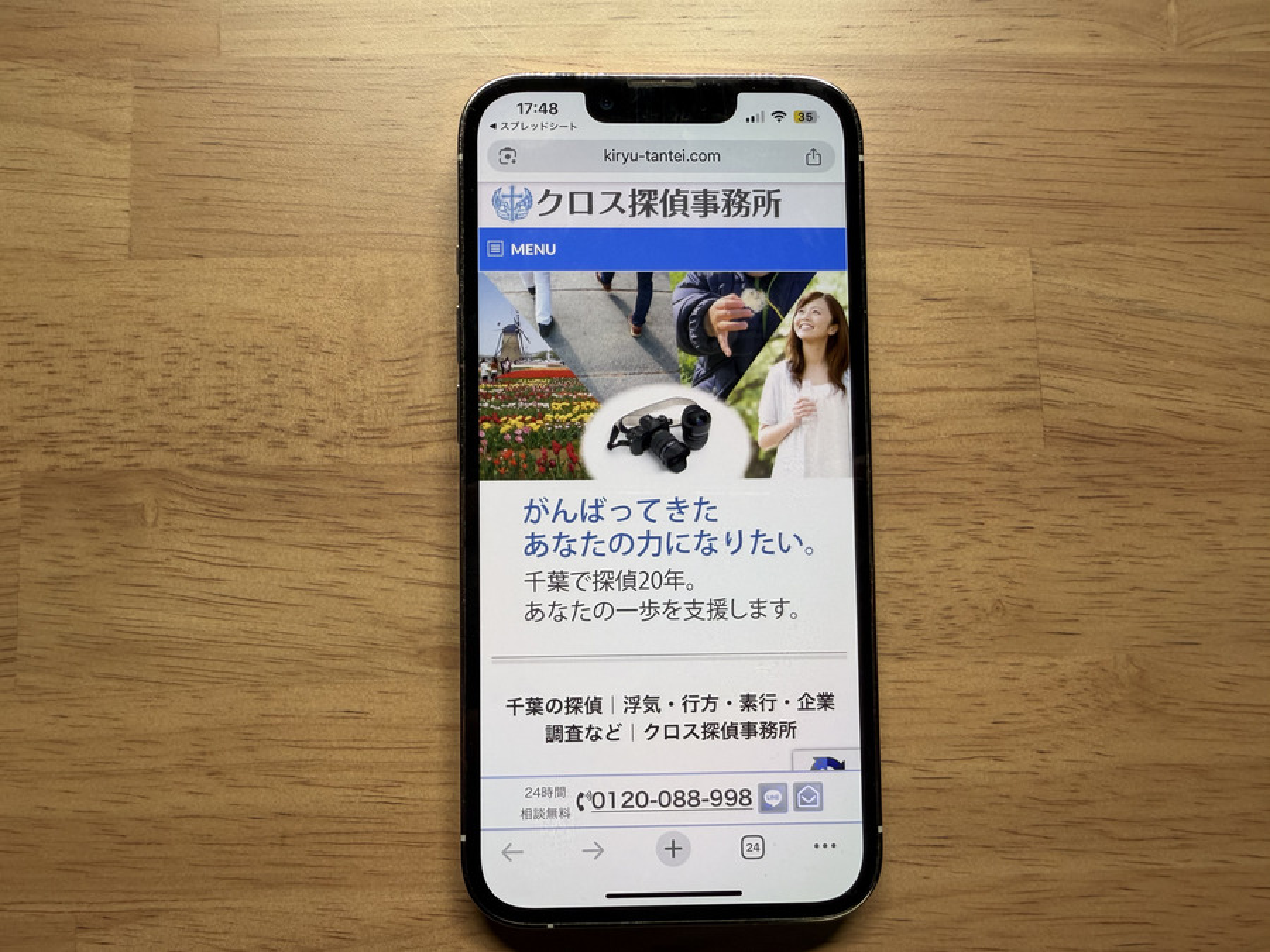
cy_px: 476
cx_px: 635
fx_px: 881
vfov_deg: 56.8
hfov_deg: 71.6
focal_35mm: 24
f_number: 2.2
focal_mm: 2.22
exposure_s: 1/120
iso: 125
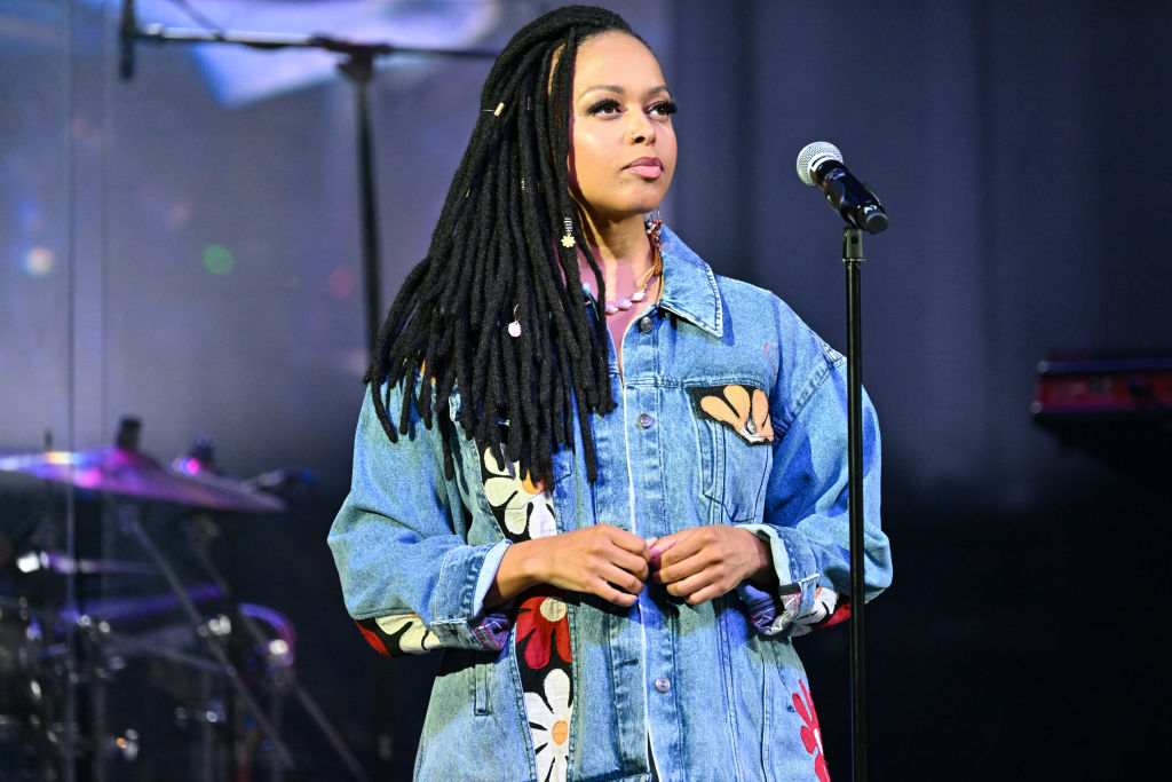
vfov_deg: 3.4
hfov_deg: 5.2
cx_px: 586
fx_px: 13023
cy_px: 391
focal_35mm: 400
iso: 3200
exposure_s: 1/500
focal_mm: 400
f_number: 5.6
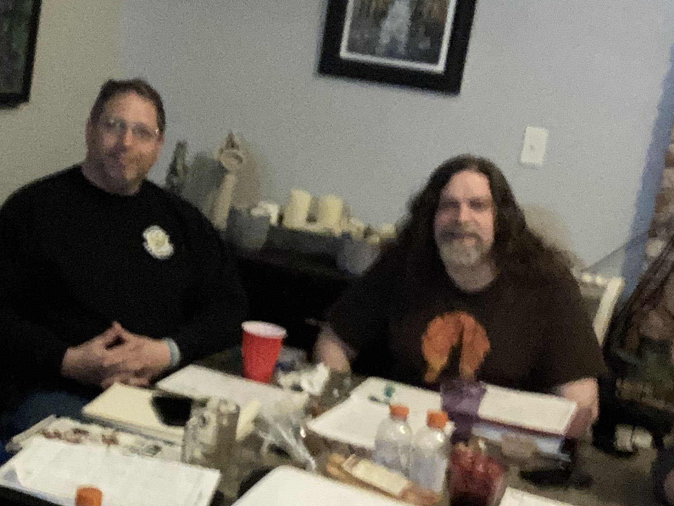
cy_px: 276
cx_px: 154
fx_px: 1305
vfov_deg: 21.9
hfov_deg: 28.4
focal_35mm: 67
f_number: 2.2
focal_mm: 2.87
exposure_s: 1/18
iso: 400
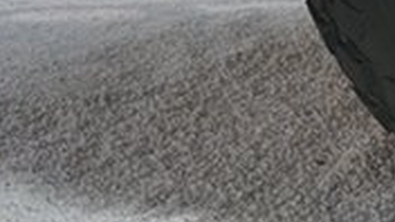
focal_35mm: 114
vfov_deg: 10.3
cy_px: -113
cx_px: 696
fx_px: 1194
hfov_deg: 16.1
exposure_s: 1/60
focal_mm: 16
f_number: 4
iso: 200
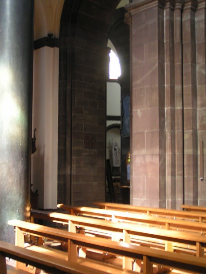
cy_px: 137
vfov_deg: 40.4
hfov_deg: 30.9
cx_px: 103
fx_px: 373
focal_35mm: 47
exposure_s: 1/3
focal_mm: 7.3
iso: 200
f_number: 2.8
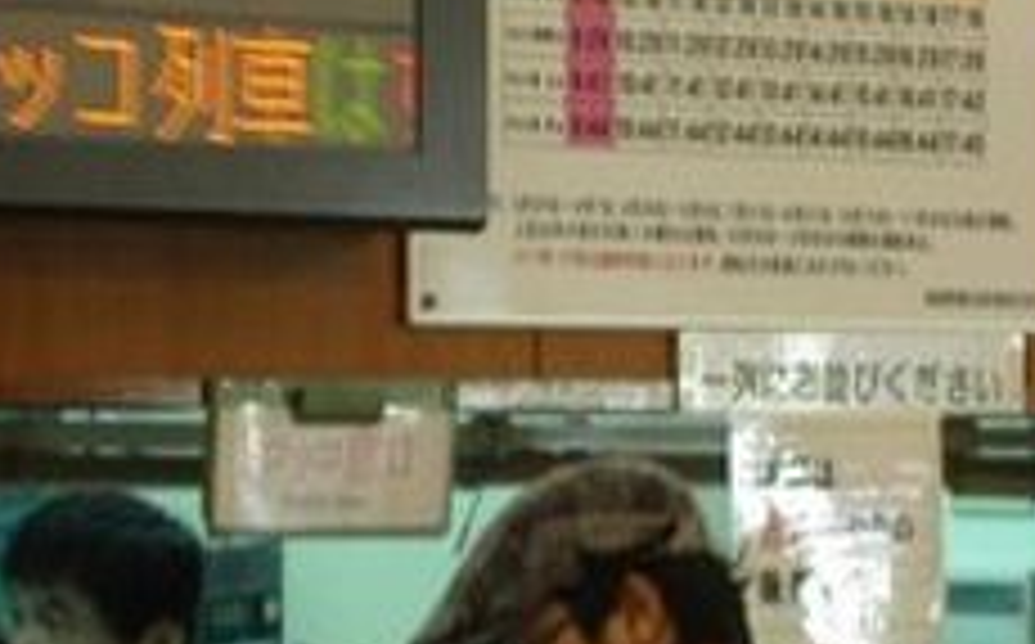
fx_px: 9633
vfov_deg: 3.8
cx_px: 472
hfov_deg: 6.2
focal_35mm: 342
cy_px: 403
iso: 200
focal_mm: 23.4
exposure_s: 1/20
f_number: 4.7
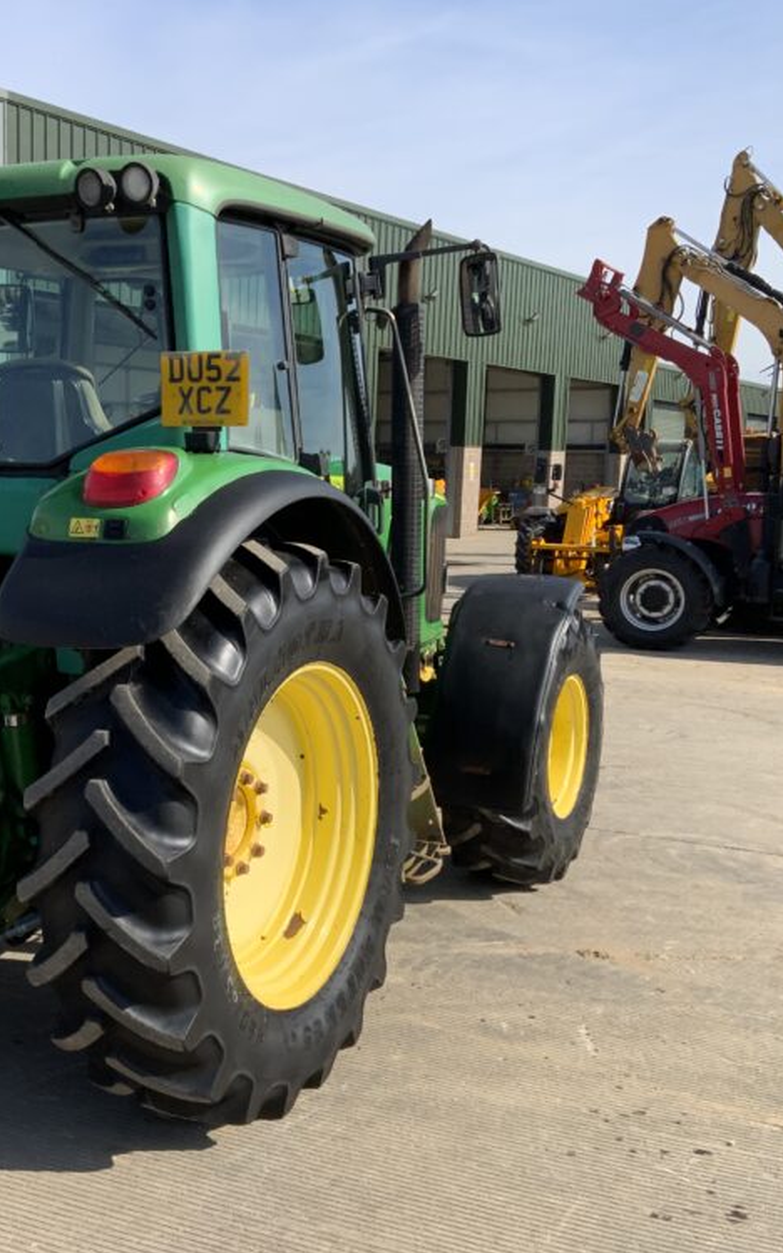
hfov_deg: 30.2
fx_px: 1434
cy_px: 641
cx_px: 238
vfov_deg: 47.2
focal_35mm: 42
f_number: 1.8
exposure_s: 1/1377
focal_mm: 3
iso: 16
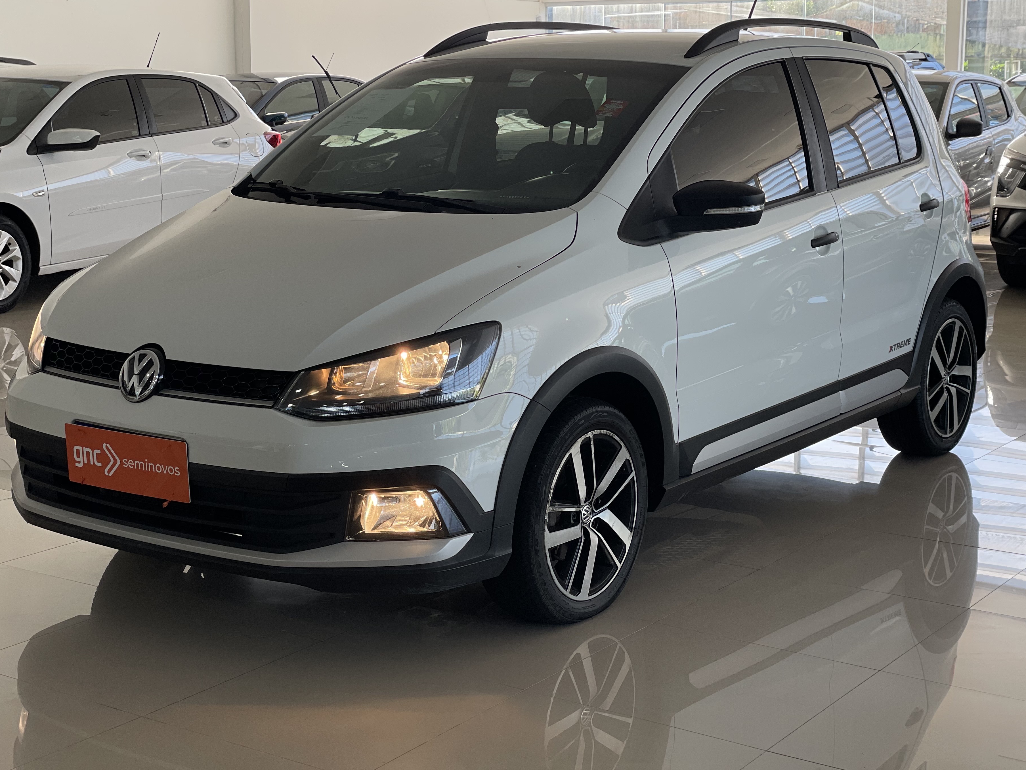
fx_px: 1719
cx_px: 480
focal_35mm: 58
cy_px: 345
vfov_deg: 25.2
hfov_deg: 33.2
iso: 25
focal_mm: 6
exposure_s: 1/120
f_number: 2
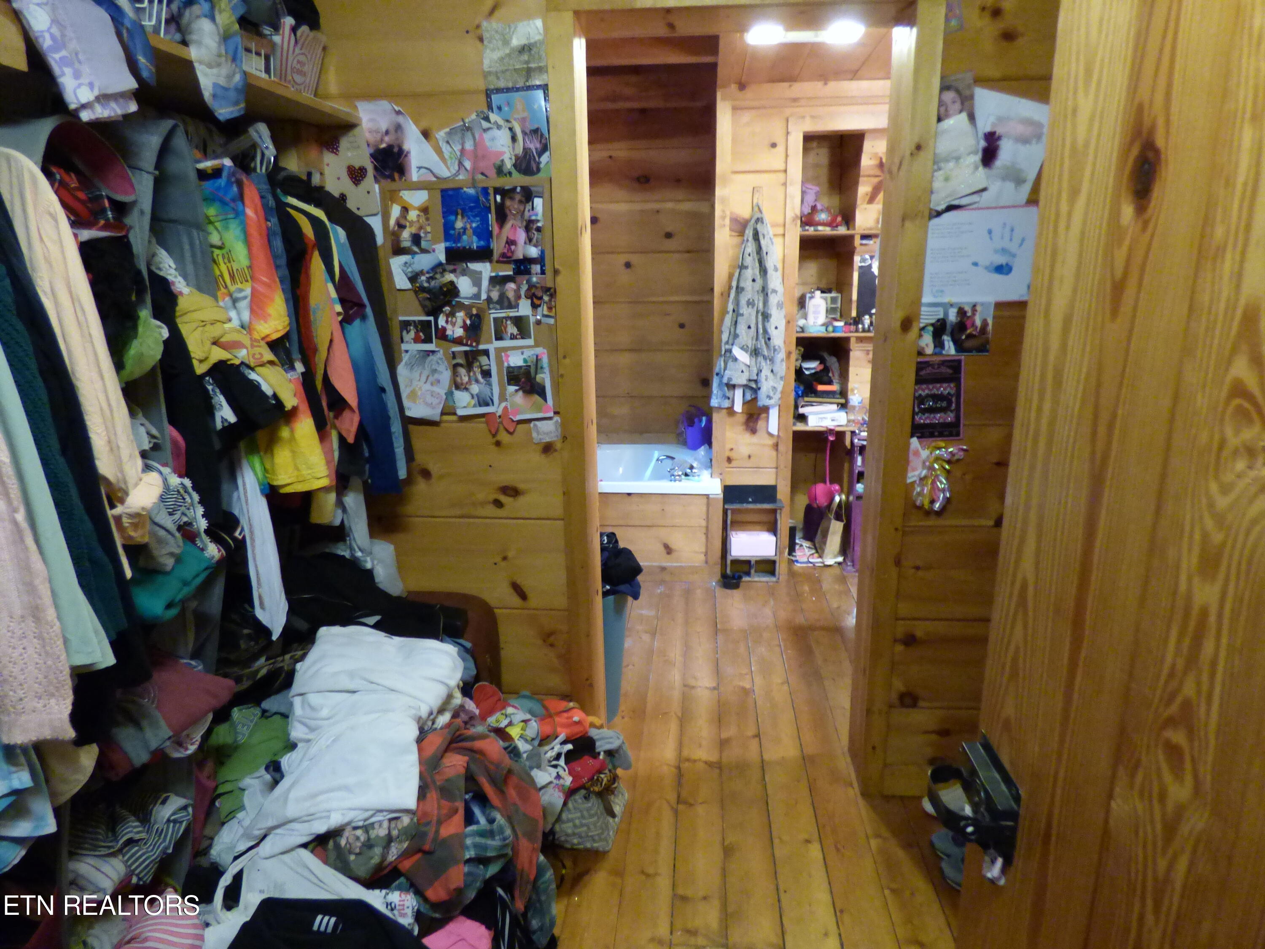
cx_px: 632
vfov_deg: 66.0
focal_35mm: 20
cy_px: 474
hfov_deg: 81.7
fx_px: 731
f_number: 2.8
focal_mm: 3.58
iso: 800
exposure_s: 1/20
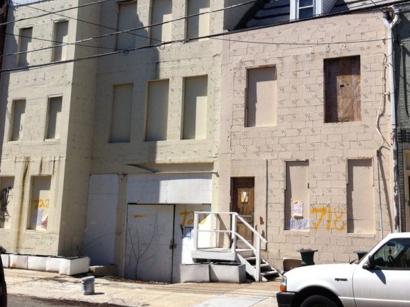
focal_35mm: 53
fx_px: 627
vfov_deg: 27.2
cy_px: 93
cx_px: 228
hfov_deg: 36.2
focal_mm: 3.85
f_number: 2.8
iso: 80
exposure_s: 1/1885
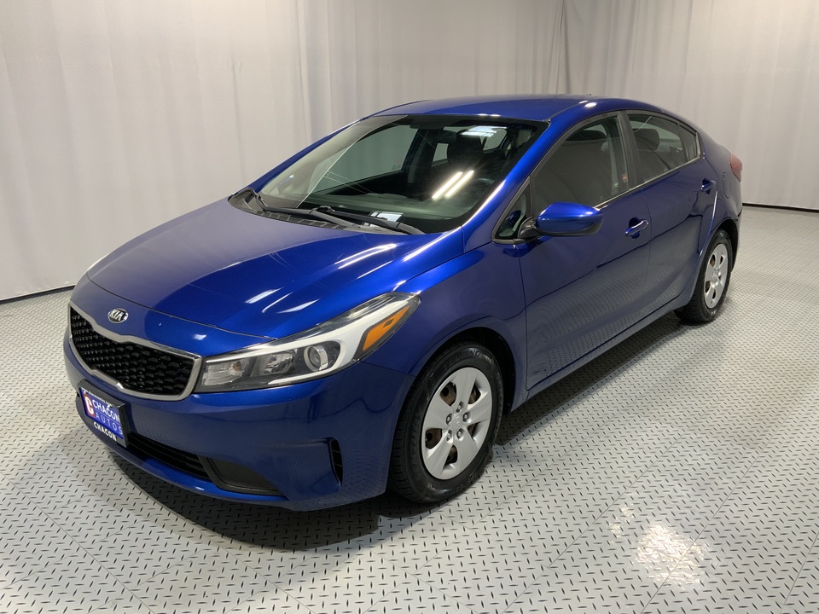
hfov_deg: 61.7
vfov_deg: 48.2
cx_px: 410
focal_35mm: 29
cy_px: 307
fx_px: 686
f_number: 1.8
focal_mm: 3
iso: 64
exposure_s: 1/60
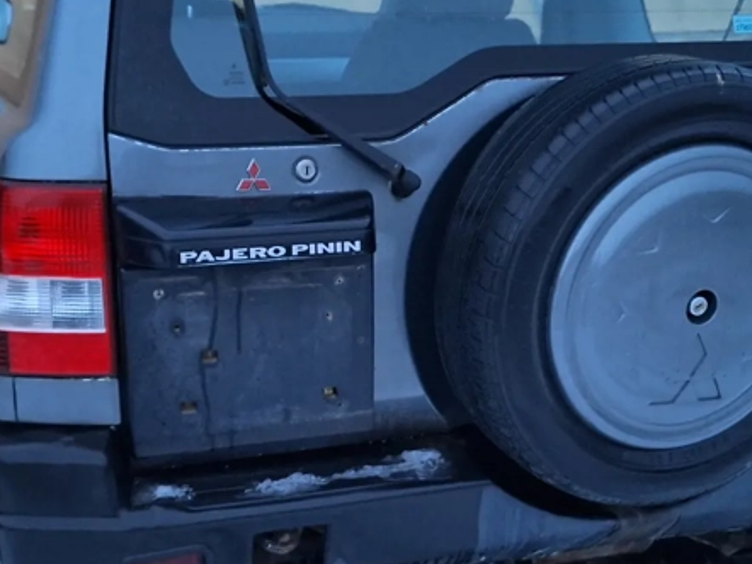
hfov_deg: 36.8
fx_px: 1130
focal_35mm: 52
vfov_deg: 28.1
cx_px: 354
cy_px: 294
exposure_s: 1/33
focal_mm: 5.54
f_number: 1.8
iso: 320
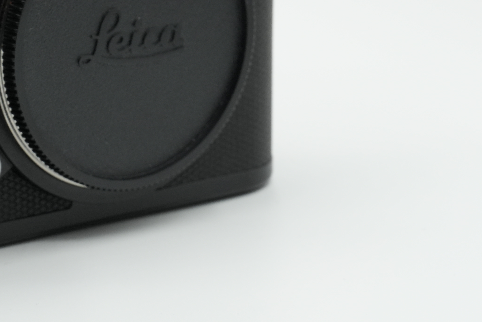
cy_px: 19
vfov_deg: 8.9
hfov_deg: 13.2
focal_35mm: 153
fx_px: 2048
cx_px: -21
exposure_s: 1/80
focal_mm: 48
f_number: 11
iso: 250
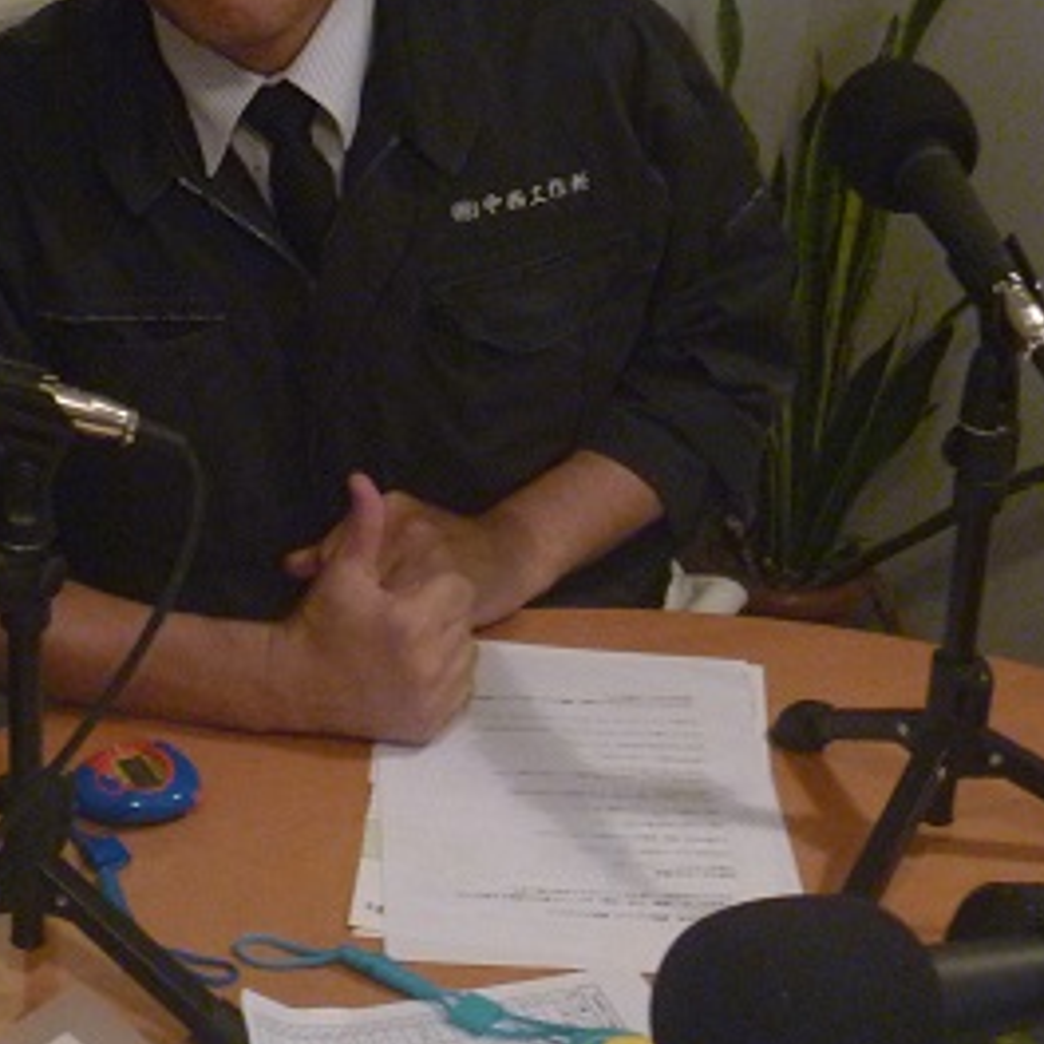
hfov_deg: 21.8
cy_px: 206
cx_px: -119
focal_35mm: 75
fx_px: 2559
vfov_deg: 22.7
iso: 400
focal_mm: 6.3
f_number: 3.5
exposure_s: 1/15
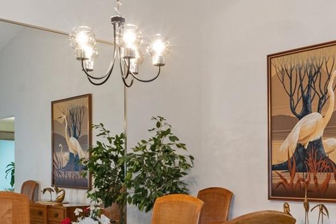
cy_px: 189
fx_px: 467
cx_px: 222
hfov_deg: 39.2
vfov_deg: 26.3
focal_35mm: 50
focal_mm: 12
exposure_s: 1
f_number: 8
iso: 640
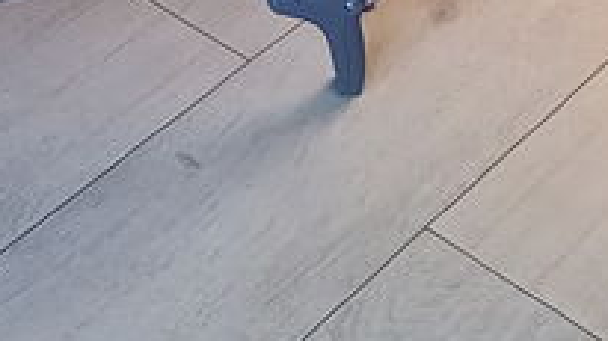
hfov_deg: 14.5
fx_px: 2143
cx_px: -430
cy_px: -317
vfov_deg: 8.7
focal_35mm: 133
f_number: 2
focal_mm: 4.6
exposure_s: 1/33.3
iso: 400
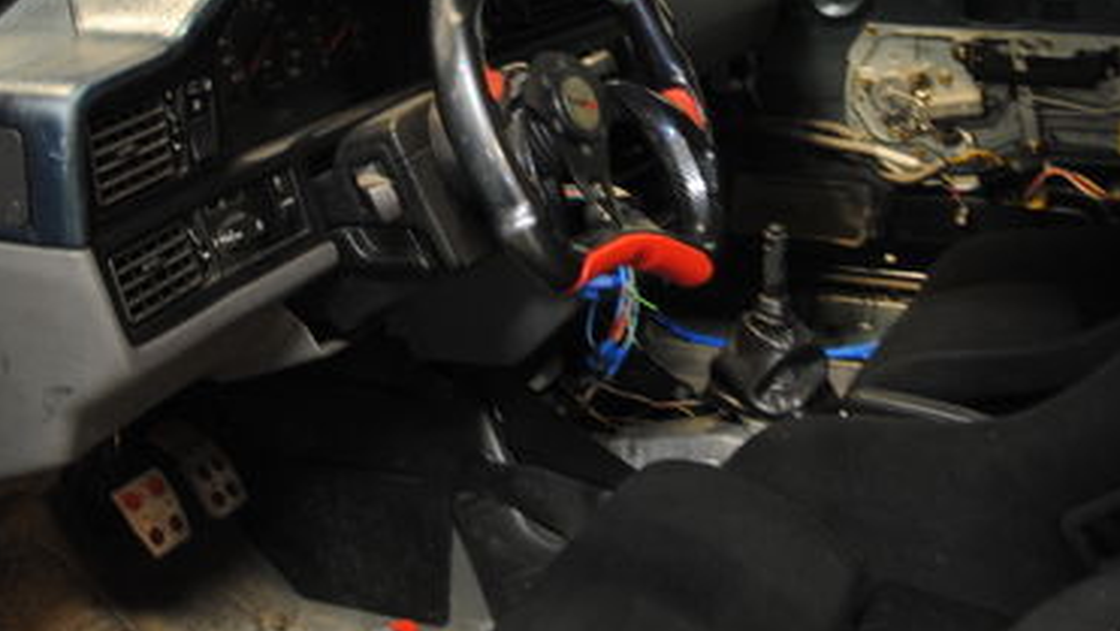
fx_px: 1691
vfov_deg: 20.6
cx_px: 743
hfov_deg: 36.3
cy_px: 30
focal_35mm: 57
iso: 400
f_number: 3.8
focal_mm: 21
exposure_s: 1/2.5
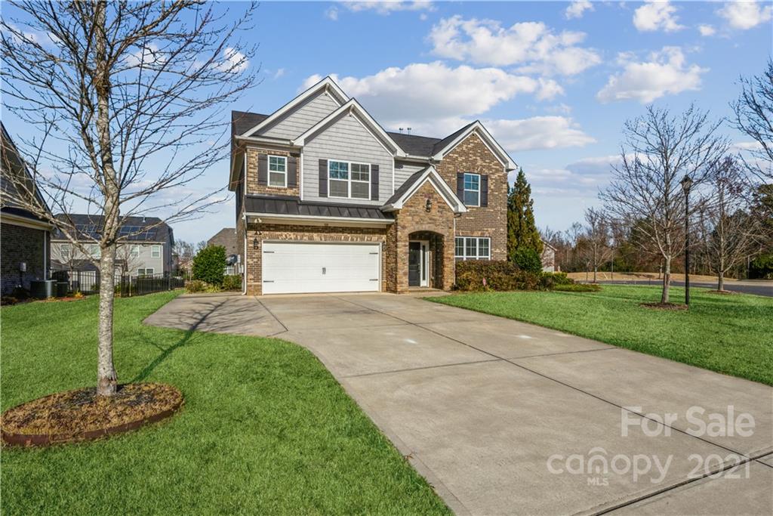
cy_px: 258
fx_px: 408
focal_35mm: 19
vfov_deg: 64.6
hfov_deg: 86.9
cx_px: 386
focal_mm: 19
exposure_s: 1/1250
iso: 200
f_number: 11
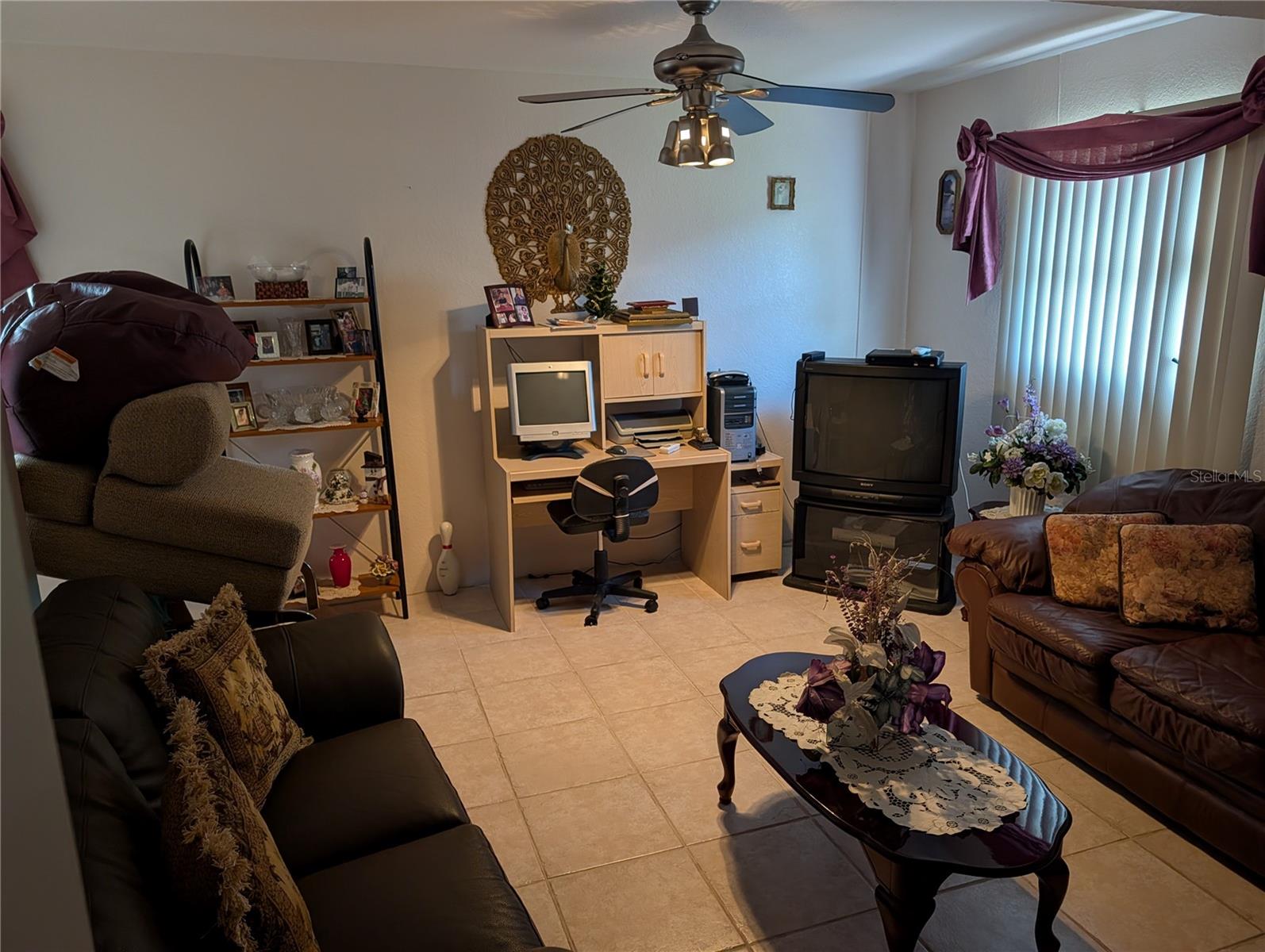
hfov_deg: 71.5
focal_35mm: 24
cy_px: 476
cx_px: 632
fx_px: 878
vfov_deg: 56.9
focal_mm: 6.9
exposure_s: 1/40
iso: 263
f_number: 1.68
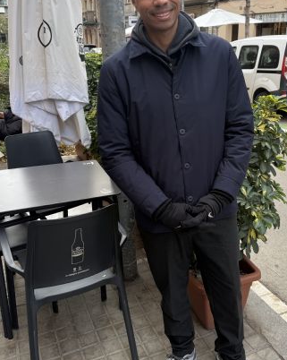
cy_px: 159
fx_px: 372
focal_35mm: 35
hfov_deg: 42.0
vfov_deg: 51.4
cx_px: 173
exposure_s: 1/169
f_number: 1.78
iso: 80
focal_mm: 6.76
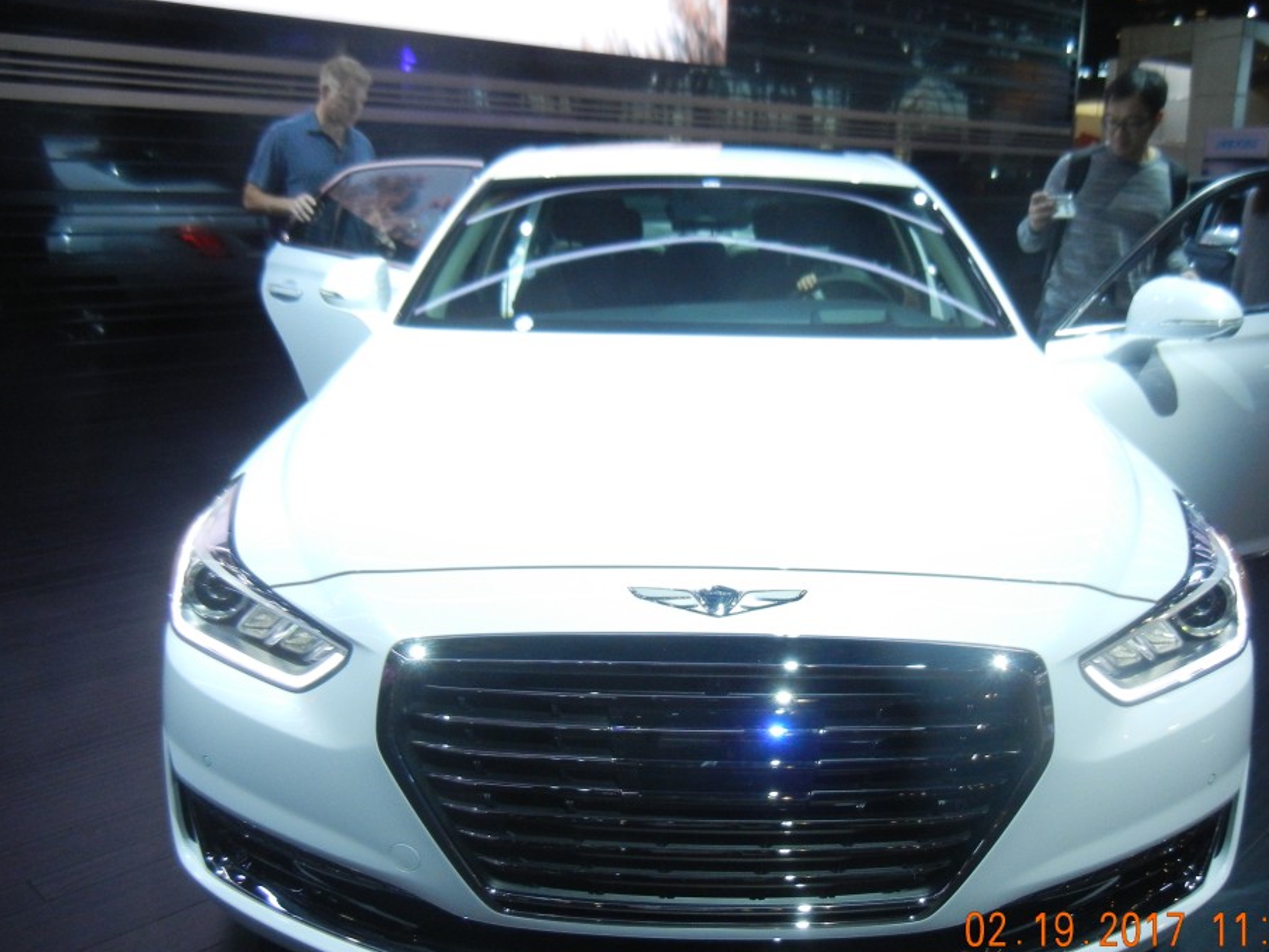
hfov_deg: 53.9
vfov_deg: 41.8
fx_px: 1246
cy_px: 503
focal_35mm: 34
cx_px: 688
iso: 532
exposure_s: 1/250
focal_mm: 5.4
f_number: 3.5
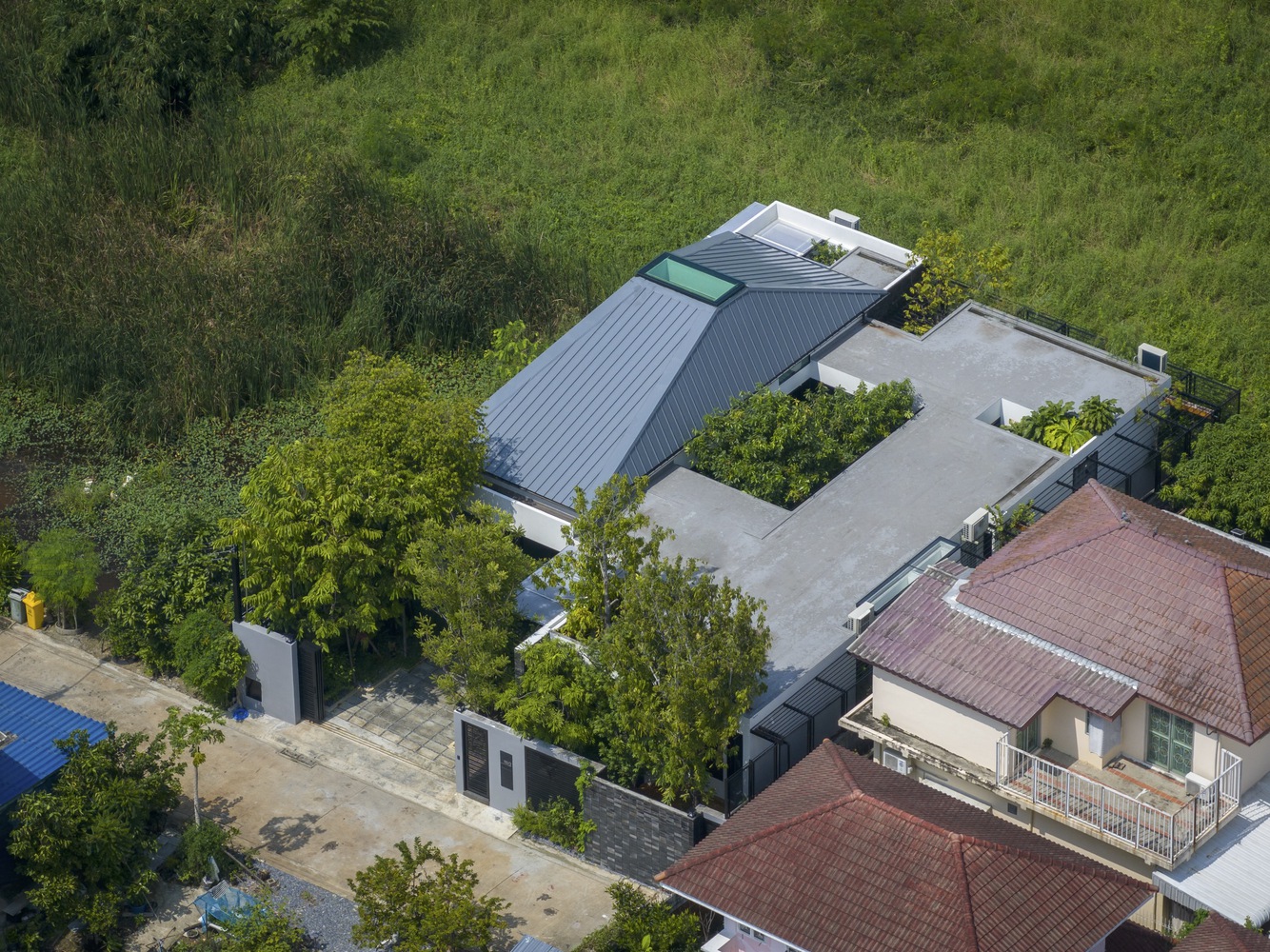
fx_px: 6089
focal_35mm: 166
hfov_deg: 11.9
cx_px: 635
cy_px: 476
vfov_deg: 8.9
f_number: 3.4
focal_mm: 30.71
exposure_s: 1/640
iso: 100
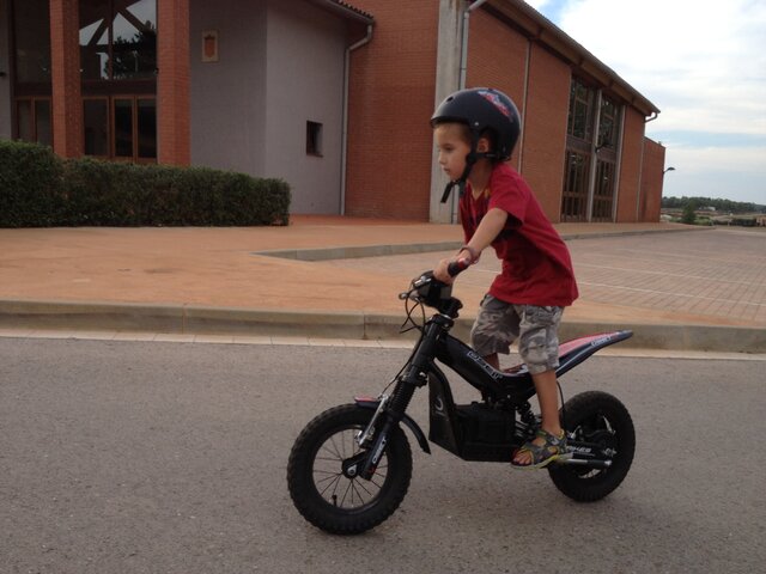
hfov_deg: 52.6
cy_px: 287
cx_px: 383
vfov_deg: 40.7
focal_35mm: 35
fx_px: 774
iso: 50
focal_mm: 4.28
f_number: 2.4
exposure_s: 1/563
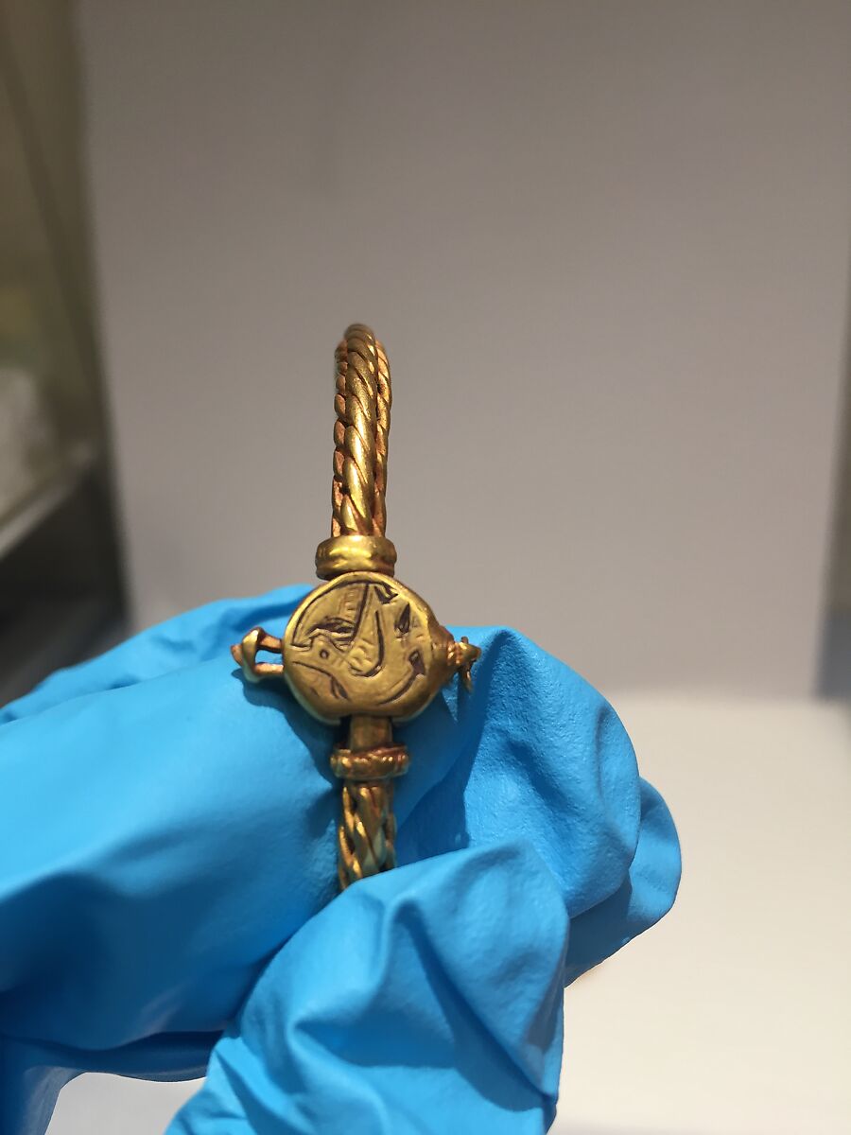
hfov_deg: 48.2
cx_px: 426
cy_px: 568
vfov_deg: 61.7
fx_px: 951
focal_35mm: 29
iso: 32
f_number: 2.2
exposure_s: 1/40
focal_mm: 4.15
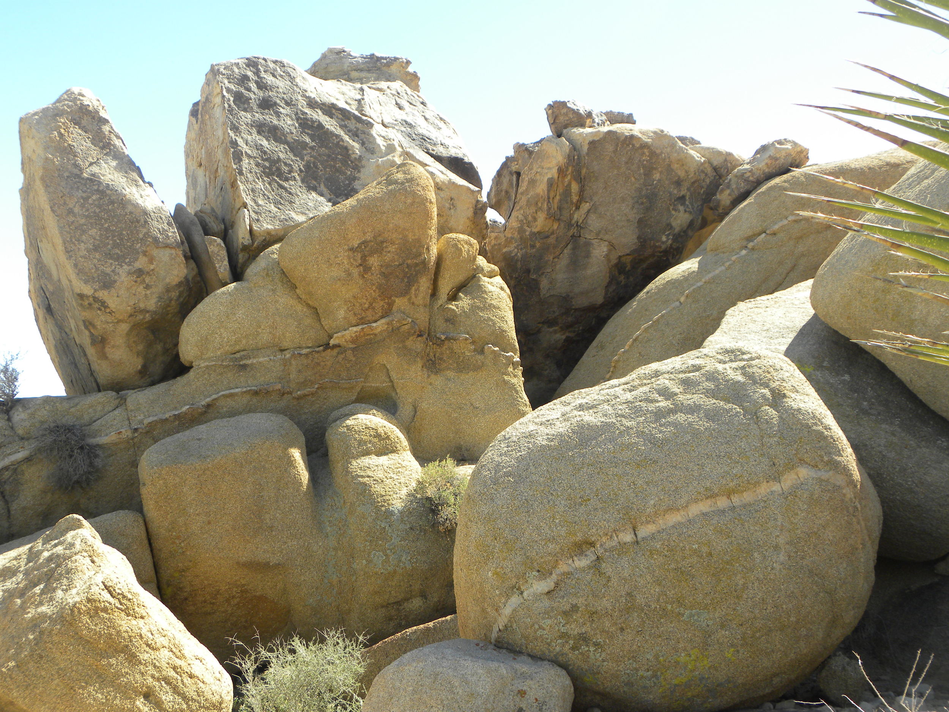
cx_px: 474
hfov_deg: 45.8
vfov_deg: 35.1
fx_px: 1124
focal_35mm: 41
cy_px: 356
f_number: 3.2
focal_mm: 7.3
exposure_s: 1/320
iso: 64
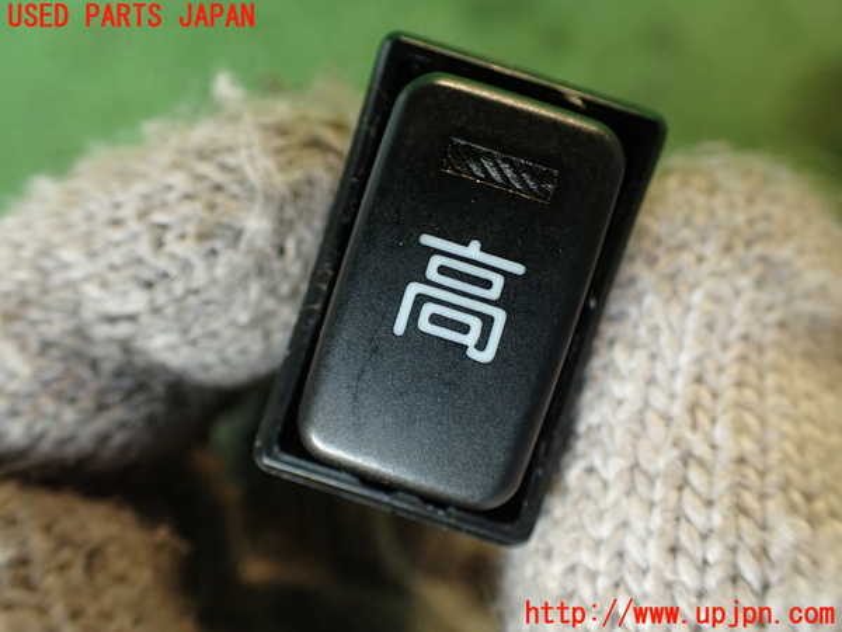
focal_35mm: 32
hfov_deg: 56.8
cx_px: 421
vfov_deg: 44.2
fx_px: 778
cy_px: 316
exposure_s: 1/30
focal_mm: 5.79
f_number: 2.4
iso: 200
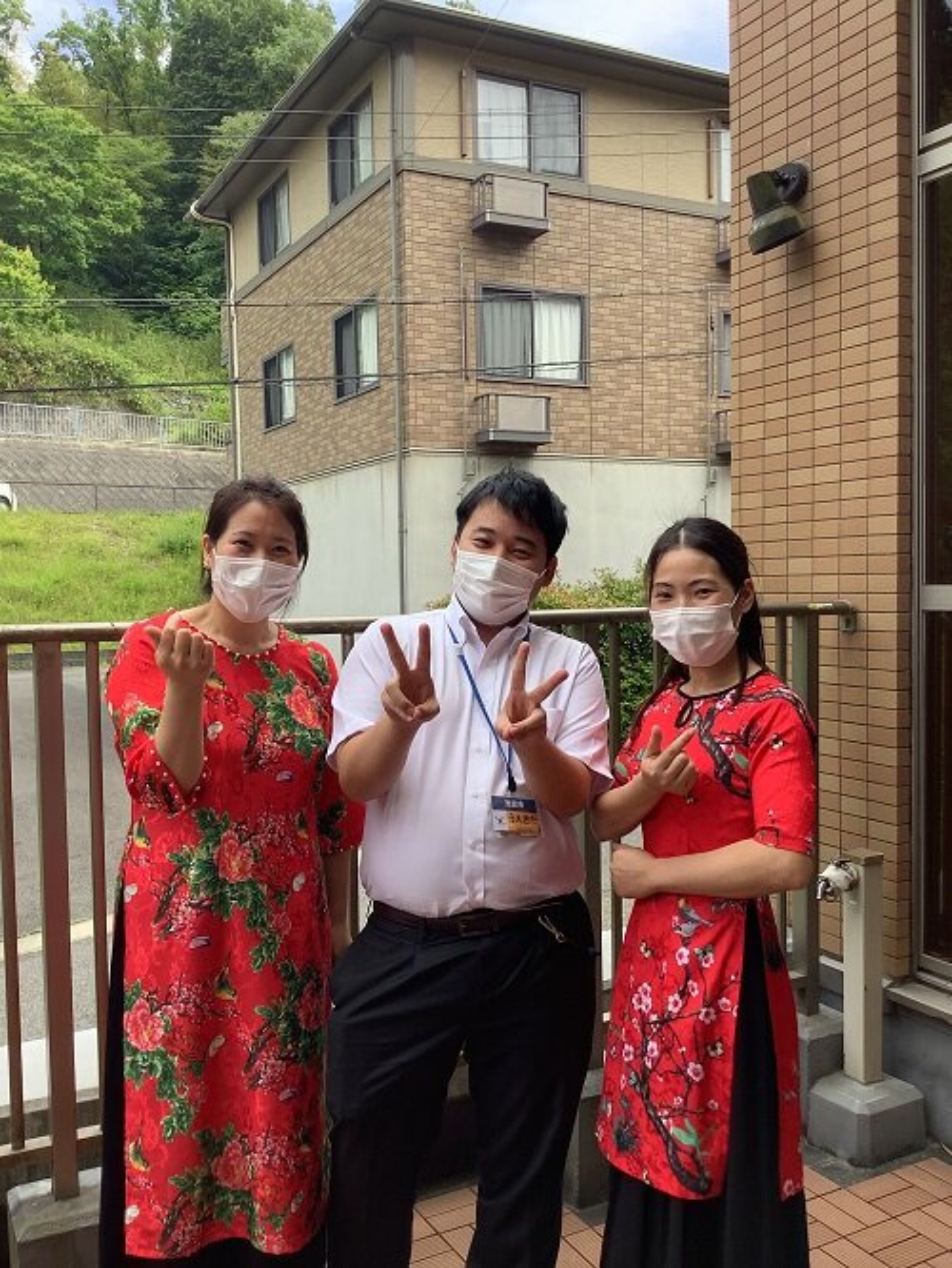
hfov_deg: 45.5
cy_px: 634
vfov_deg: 58.3
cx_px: 476
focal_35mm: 31
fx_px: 1136
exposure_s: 1/236
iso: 25
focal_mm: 3.3
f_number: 2.4
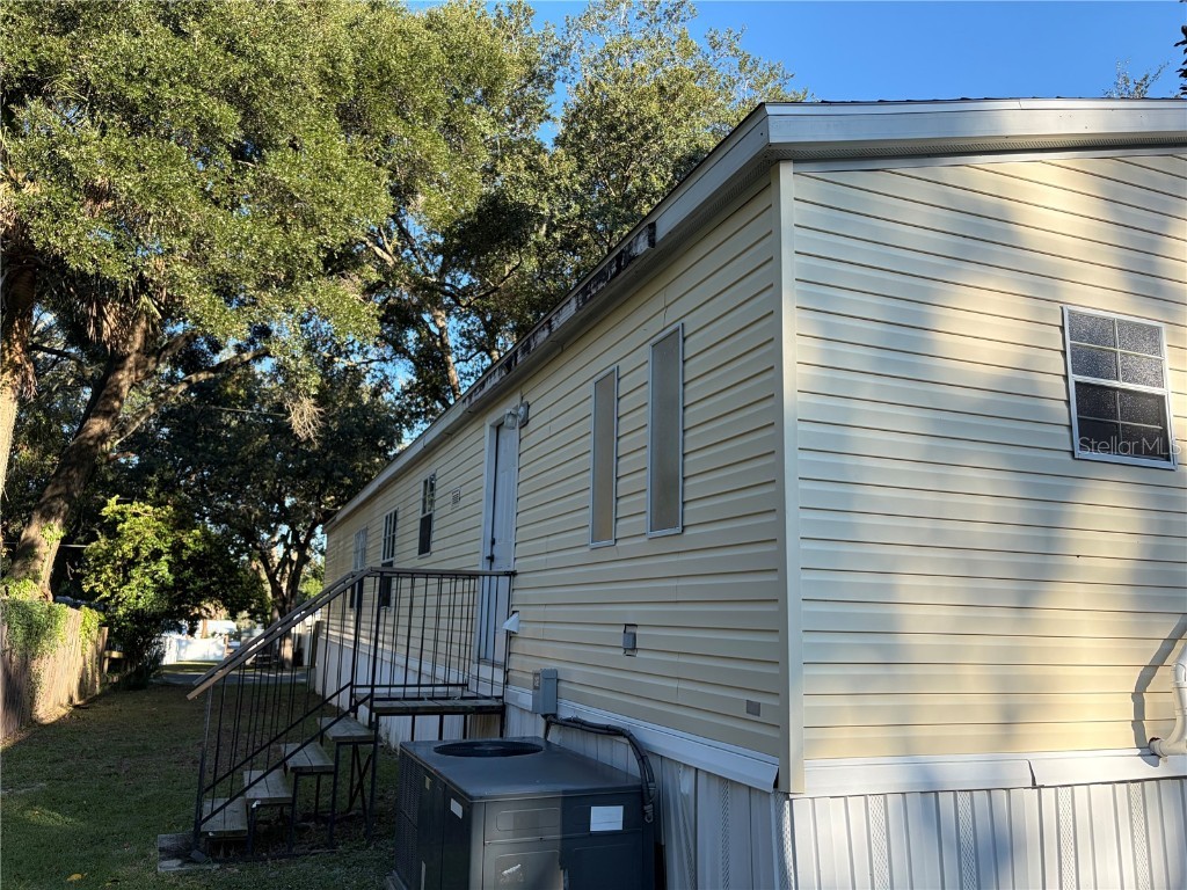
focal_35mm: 26
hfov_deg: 67.3
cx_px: 594
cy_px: 445
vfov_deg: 53.1
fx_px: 892
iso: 64
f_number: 1.6
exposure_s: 1/1135
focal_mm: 5.96
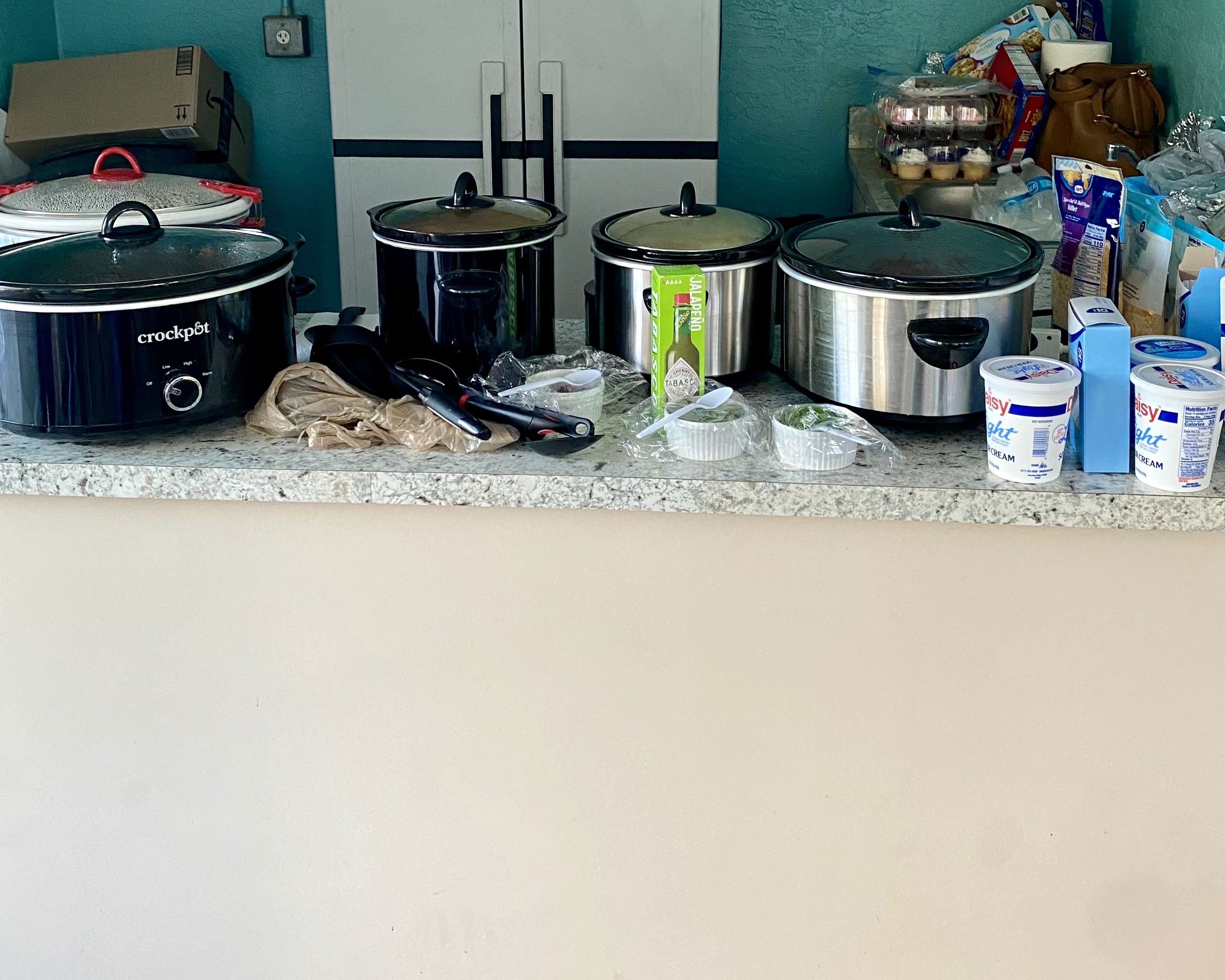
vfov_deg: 38.3
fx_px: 1378
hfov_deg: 47.9
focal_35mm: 38
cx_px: 624
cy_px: 267
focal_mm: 4.25
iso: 160
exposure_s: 1/60
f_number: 1.8
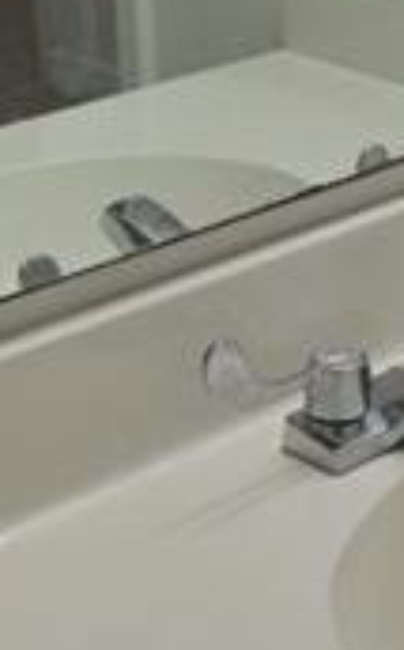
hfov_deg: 10.8
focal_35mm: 114
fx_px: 2015
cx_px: 691
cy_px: 98
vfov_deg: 18.1
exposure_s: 1/30
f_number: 9
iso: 100
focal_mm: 16
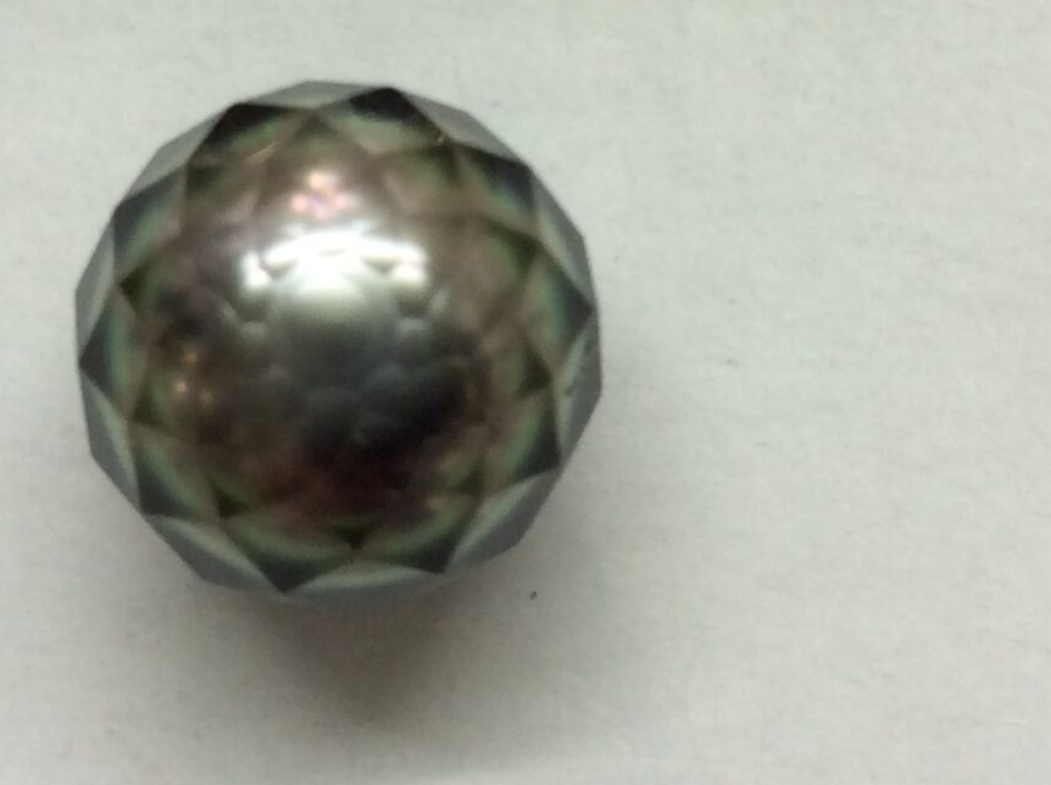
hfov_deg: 20.7
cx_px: 518
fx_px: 2880
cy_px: 145
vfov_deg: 15.4
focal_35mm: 95
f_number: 2.4
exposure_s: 1/25
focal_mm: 3.3
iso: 40
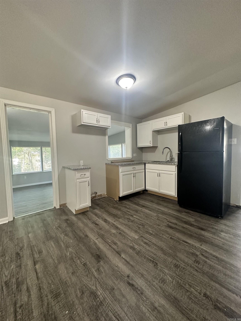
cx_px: 120
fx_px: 130
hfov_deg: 85.7
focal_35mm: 14
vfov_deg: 102.1
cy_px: 160
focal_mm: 2.22
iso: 200
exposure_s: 1/60
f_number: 2.2
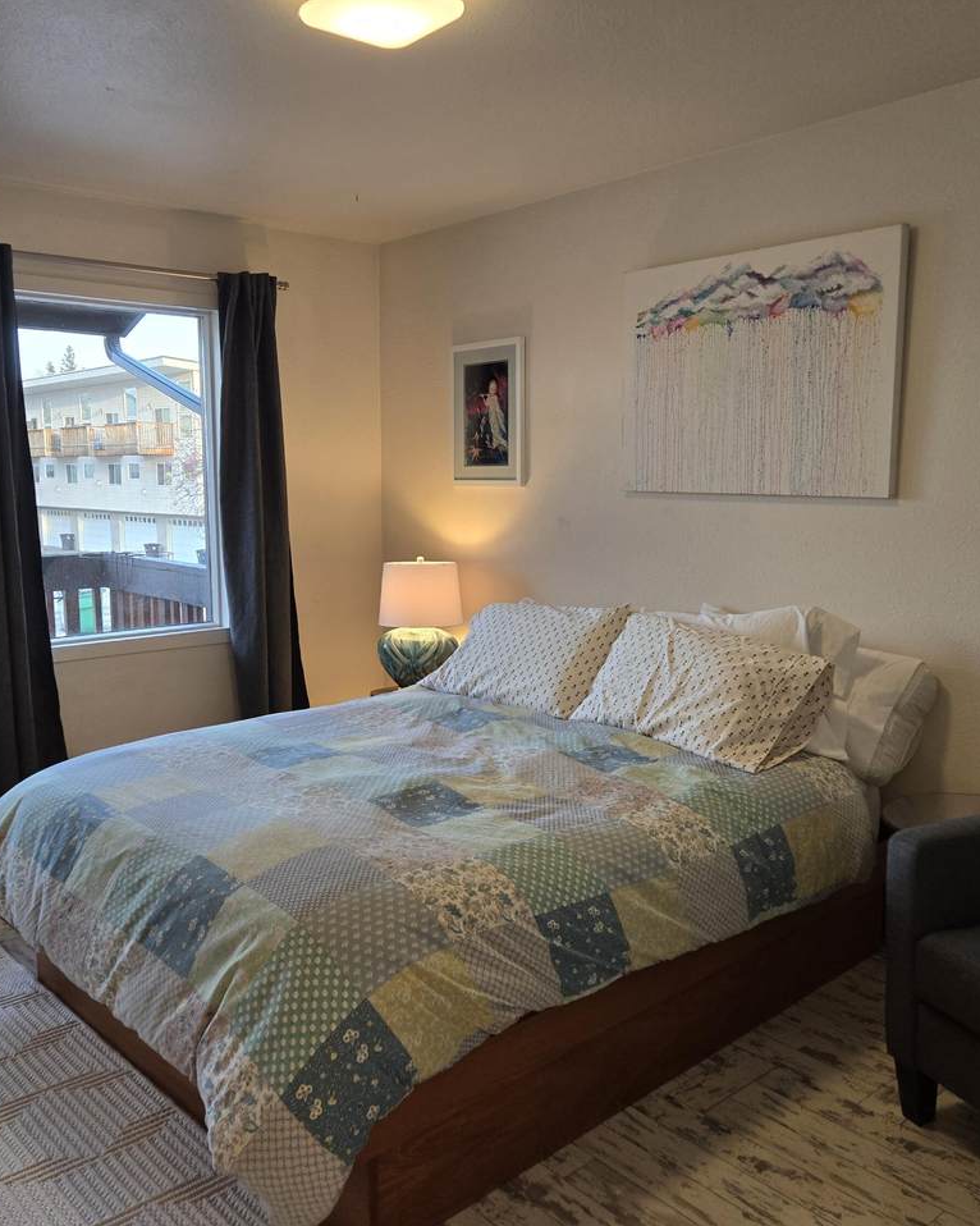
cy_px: 613
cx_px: 453
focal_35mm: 30
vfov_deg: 58.8
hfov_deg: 48.4
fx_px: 1088
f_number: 1.8
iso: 100
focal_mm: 5.4
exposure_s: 1/120
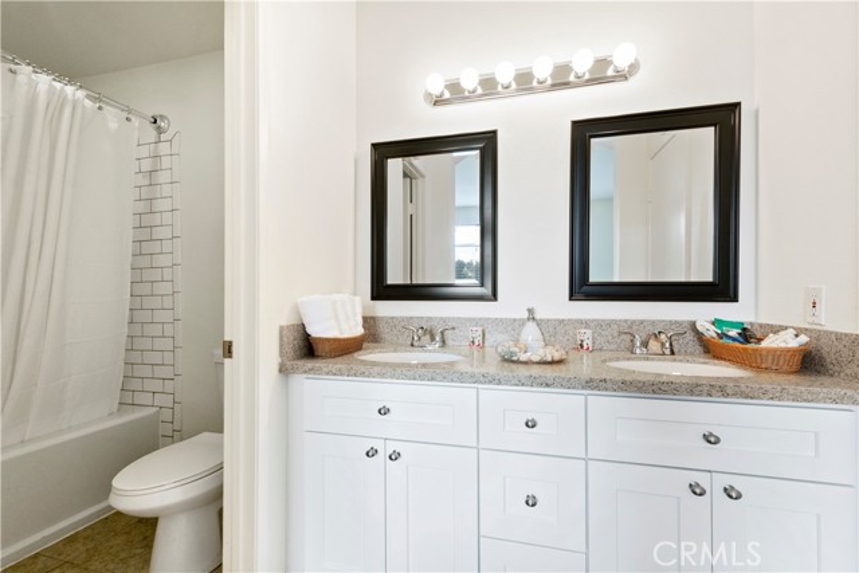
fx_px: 358
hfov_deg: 100.4
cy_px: 286
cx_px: 430
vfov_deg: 77.4
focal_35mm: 15
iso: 250
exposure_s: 1/10
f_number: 7.1
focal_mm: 10
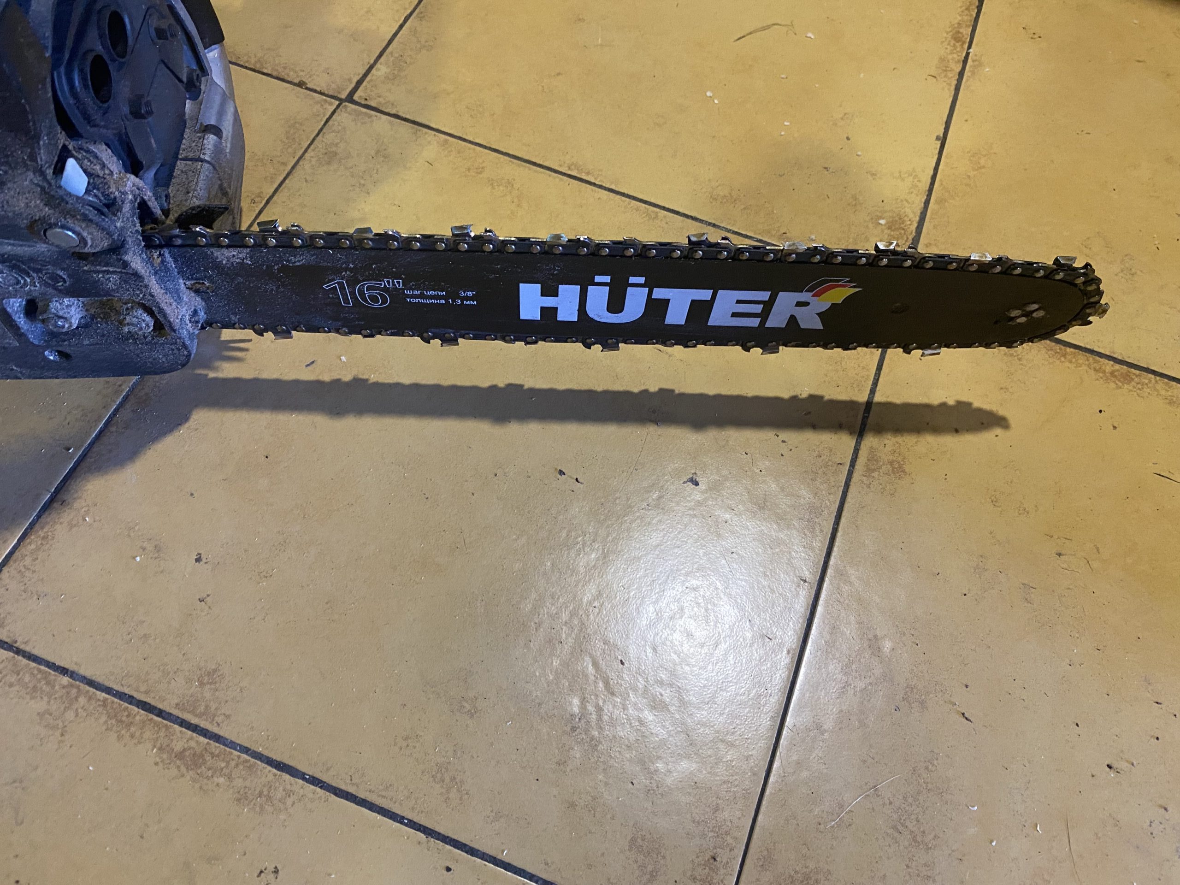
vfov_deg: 53.1
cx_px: 590
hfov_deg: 67.3
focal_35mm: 26
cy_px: 442
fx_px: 886
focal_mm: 4.25
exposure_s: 1/60
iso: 320
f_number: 1.8
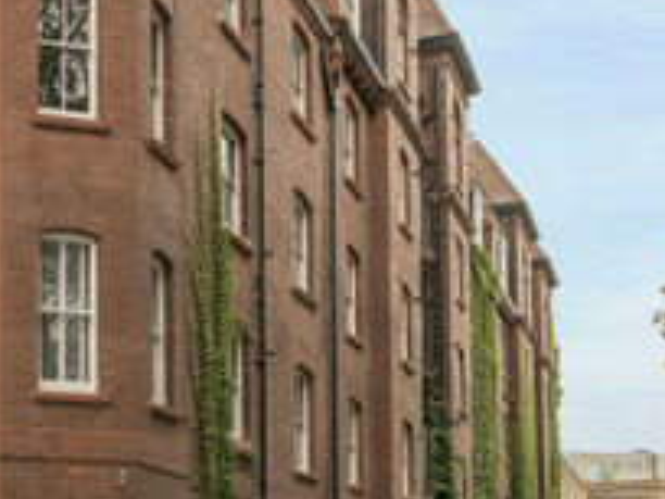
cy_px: 93
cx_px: 10
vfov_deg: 25.6
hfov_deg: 31.9
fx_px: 1076
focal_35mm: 56
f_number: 8
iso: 160
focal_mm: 17
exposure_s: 1/100
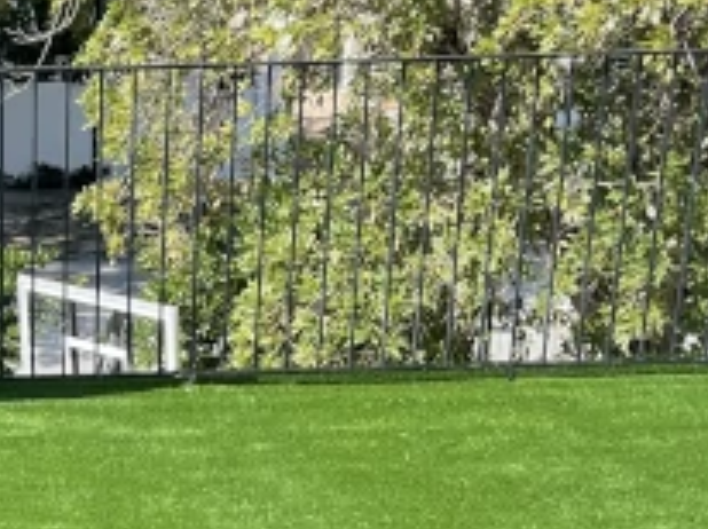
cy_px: 632
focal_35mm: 101
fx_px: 2063
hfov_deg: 18.4
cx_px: -148
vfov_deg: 14.2
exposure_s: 1/1057
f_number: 1.6
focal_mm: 5.1
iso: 32
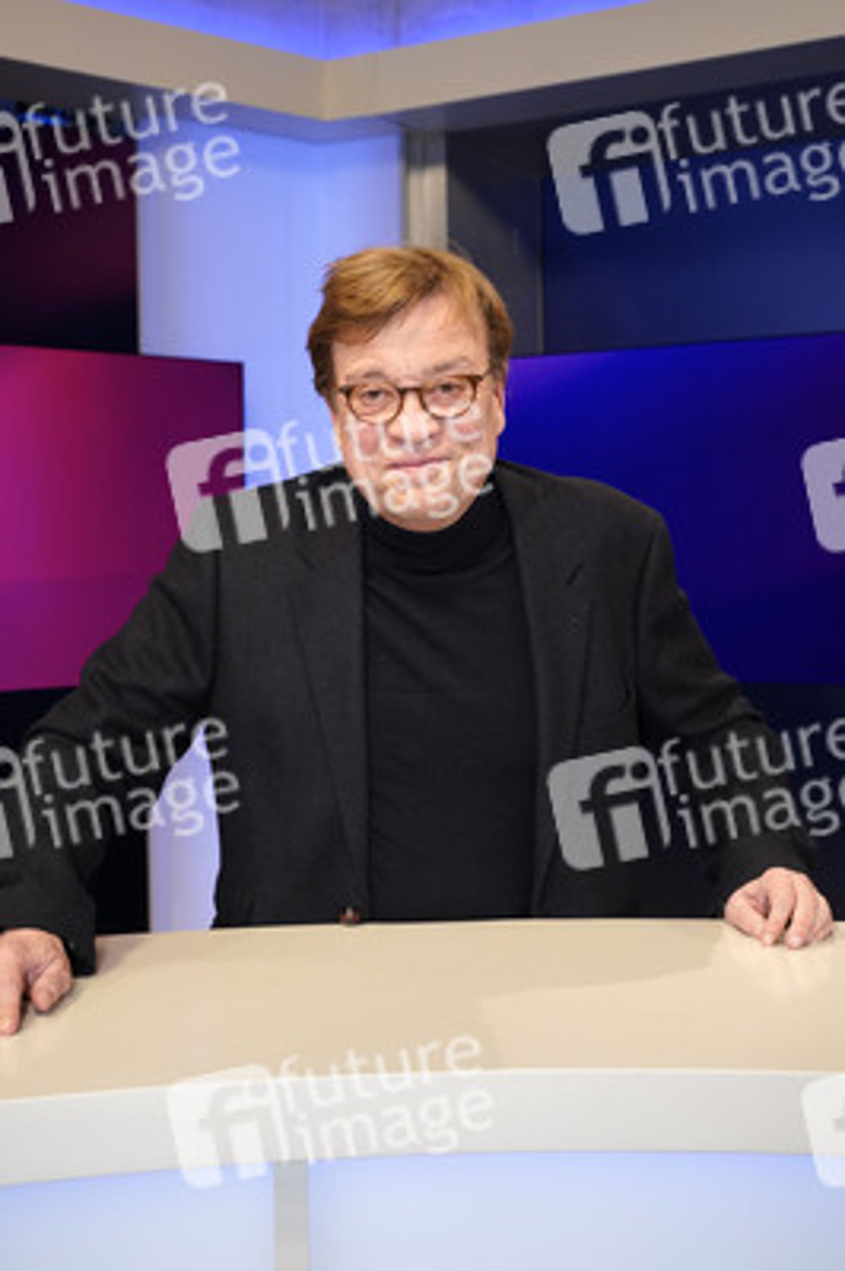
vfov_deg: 47.4
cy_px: 636
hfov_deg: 32.6
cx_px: 422
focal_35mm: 41
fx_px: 1446
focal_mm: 41
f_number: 5.6
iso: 2000
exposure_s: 1/125
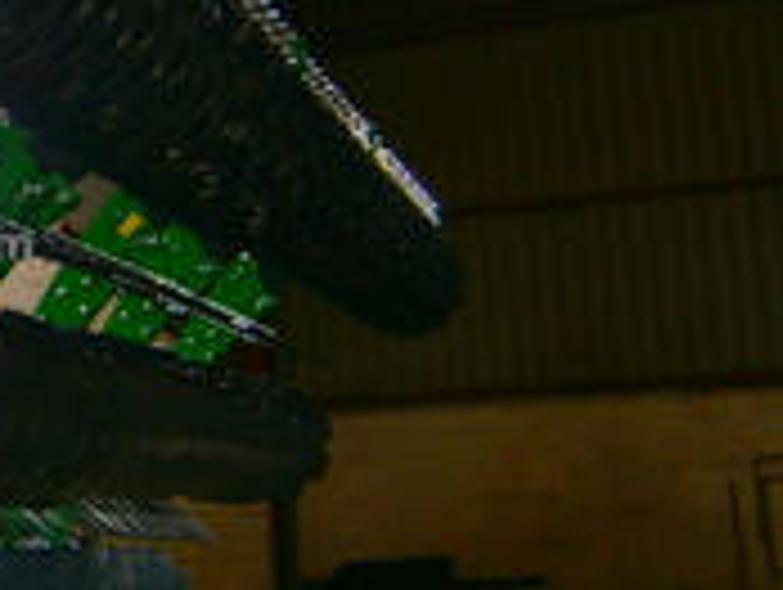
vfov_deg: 18.0
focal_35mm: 82
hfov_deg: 21.0
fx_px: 1857
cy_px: 234
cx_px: -304
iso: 80
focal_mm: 4.7
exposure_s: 1/200
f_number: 2.8
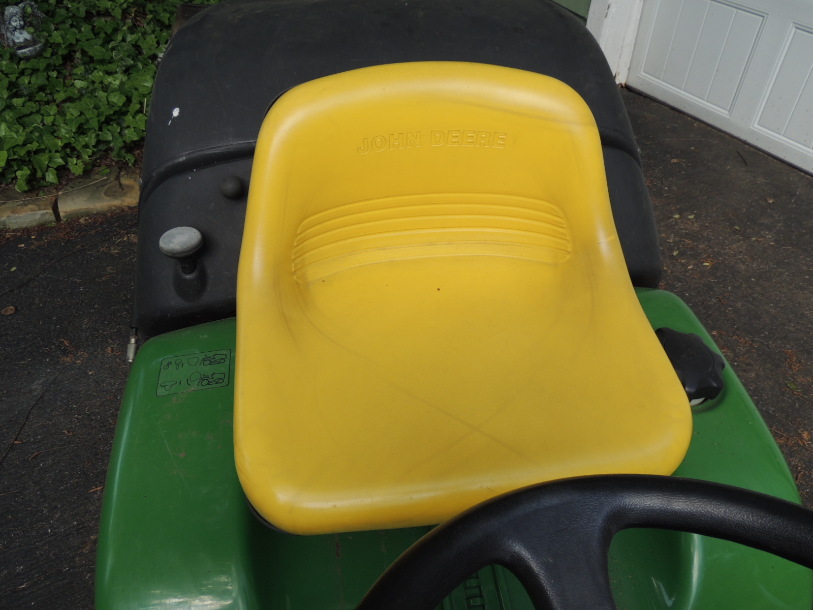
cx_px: 406
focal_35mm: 28
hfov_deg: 63.4
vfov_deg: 49.7
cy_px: 305
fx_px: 658
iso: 100
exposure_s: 1/400
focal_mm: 4.9
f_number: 3.1
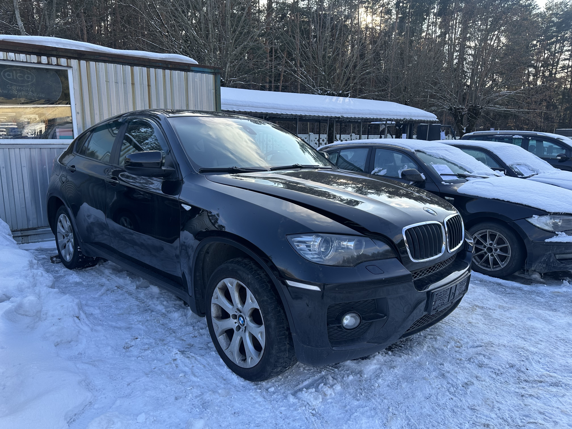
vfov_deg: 56.8
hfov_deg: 71.6
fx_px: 397
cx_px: 286
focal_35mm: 24
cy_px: 214
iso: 80
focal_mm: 6.86
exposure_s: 1/935
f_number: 1.78
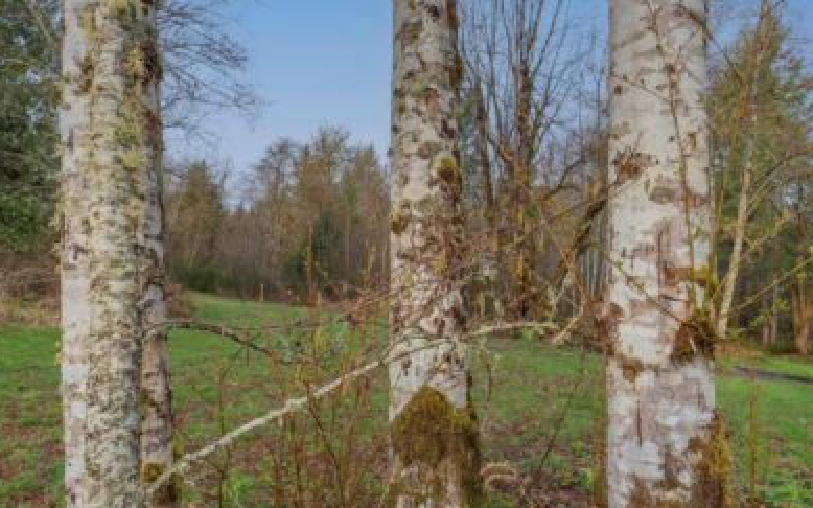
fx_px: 487
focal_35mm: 22
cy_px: 262
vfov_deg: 55.0
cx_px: 405
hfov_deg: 79.7
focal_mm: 14
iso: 640
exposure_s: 1/125
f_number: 9
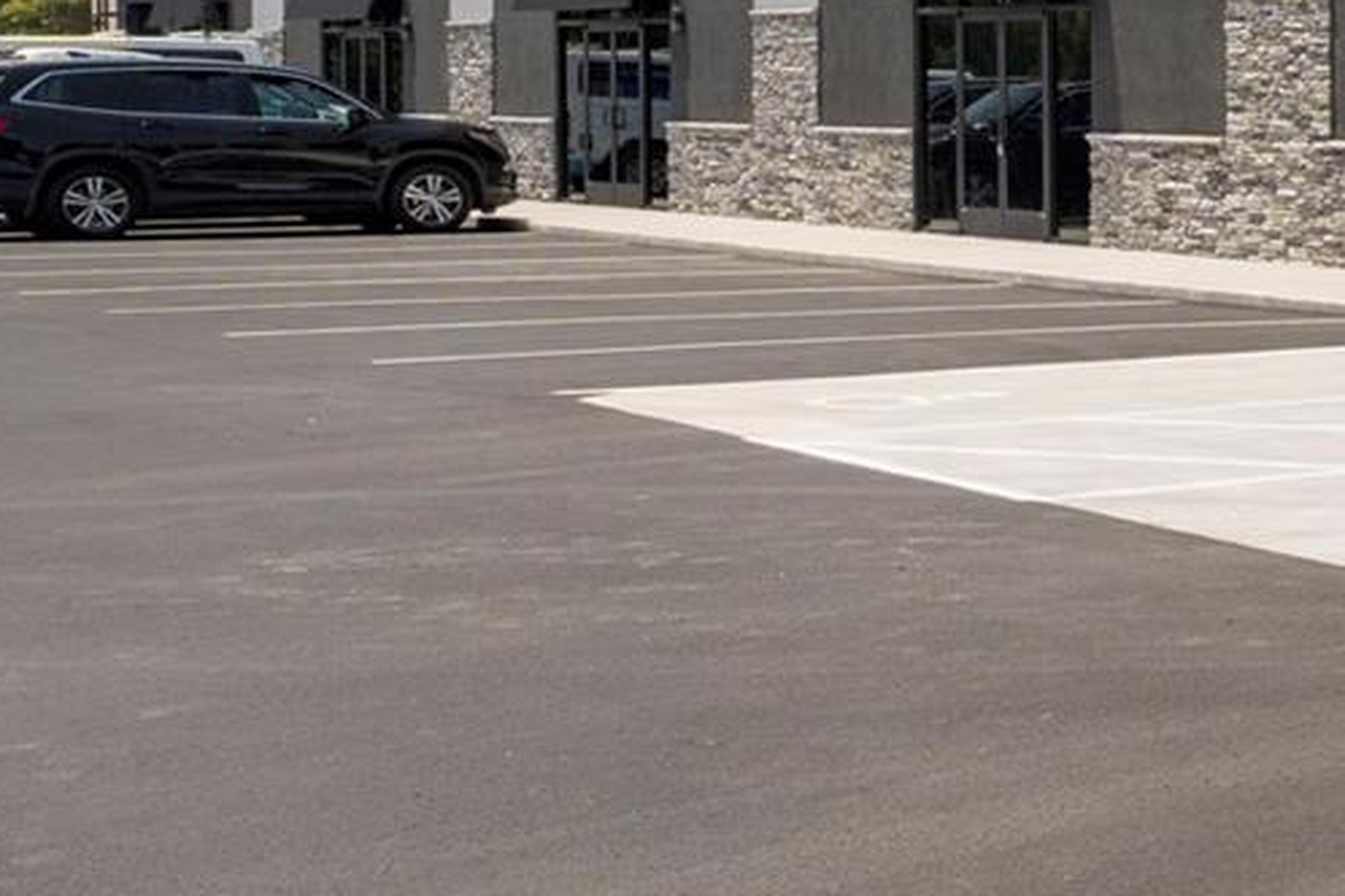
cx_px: 2339
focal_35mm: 76
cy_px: -436
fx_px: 2826
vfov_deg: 16.5
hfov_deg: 20.2
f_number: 11
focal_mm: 18.4
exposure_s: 1/400
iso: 250
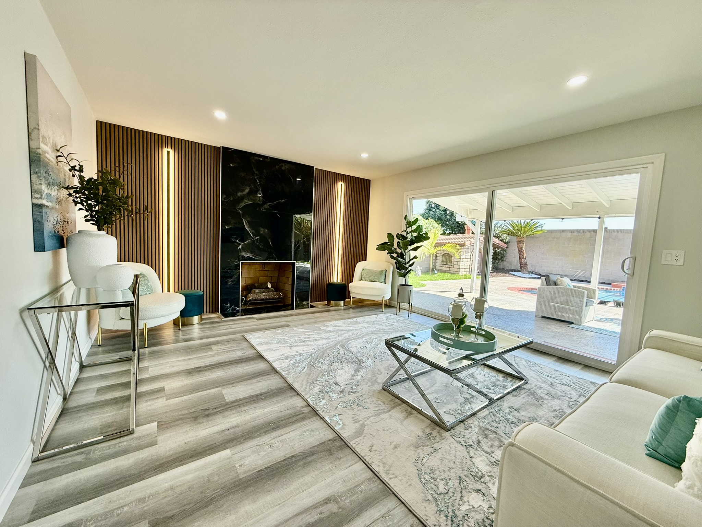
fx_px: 284
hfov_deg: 102.1
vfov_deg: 85.7
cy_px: 264
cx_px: 351
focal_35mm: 14
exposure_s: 1/120
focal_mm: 2.22
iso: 80
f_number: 2.2
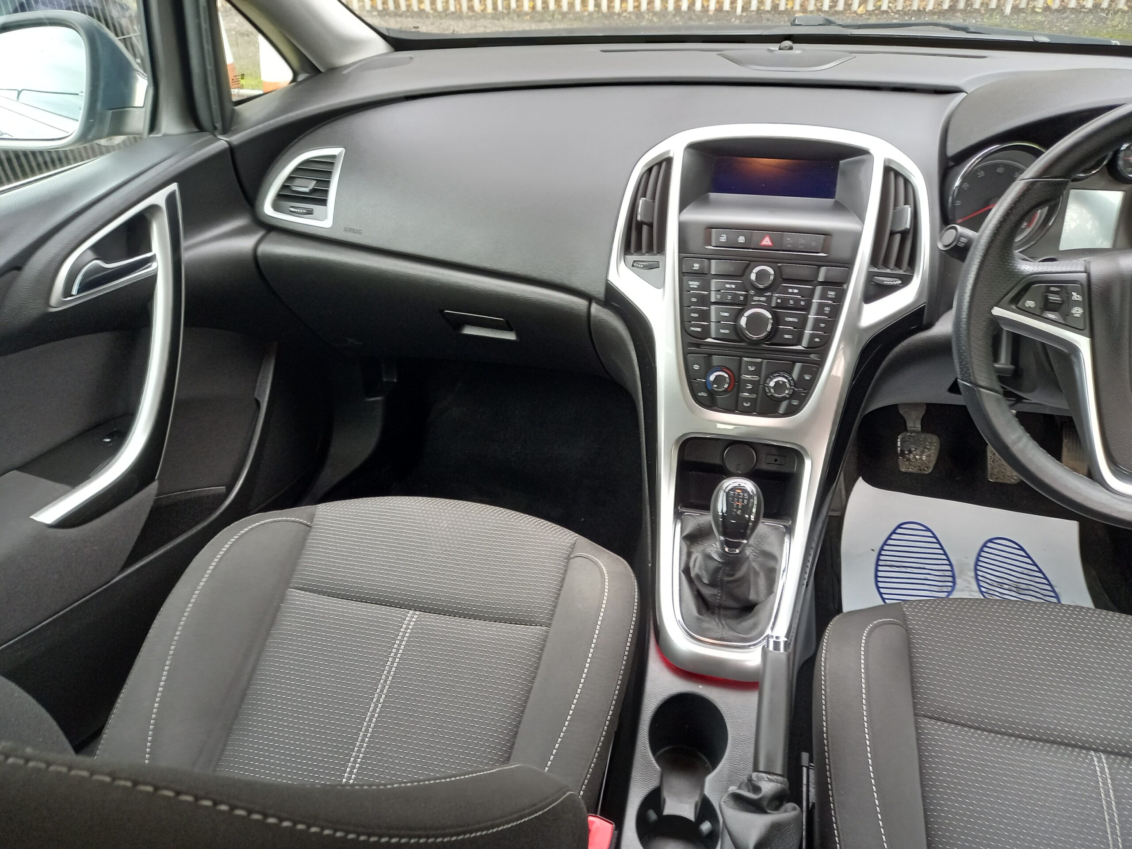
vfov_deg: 54.9
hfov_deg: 69.4
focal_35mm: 25
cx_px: 566
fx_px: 818
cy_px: 424
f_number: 2
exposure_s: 1/30
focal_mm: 4.6
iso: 200
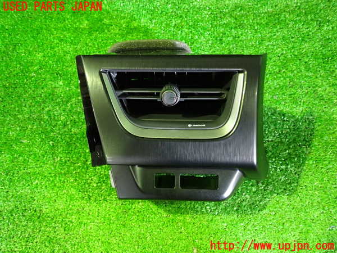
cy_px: 126
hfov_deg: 60.0
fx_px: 292
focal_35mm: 30
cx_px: 168
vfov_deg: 46.8
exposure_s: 1/15
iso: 800
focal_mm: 5.4
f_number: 2.3
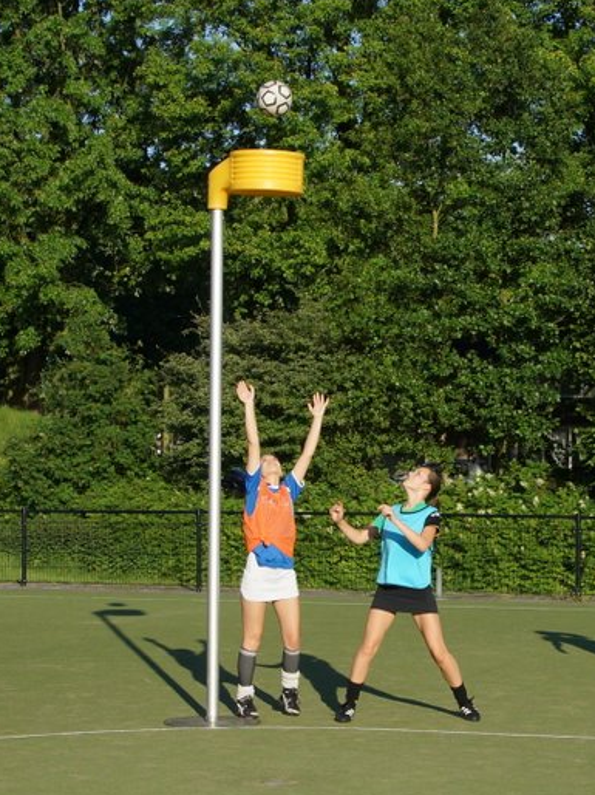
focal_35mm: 69
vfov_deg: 28.1
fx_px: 1583
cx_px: 487
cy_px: 467
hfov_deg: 21.0
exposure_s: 1/640
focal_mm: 24
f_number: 8
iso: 320
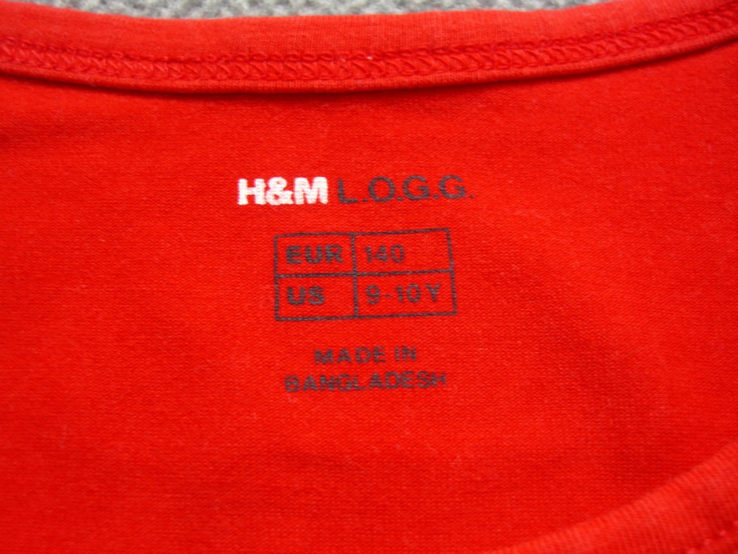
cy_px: 277
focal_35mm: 38
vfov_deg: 37.7
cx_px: 369
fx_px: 810
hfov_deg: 49.0
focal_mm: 7.9
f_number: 2.8
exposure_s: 1/8
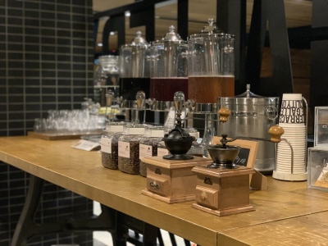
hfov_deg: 36.8
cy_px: 123
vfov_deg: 28.0
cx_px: 164
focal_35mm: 52
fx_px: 493
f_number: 2.4
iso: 800
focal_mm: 6
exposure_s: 1/30
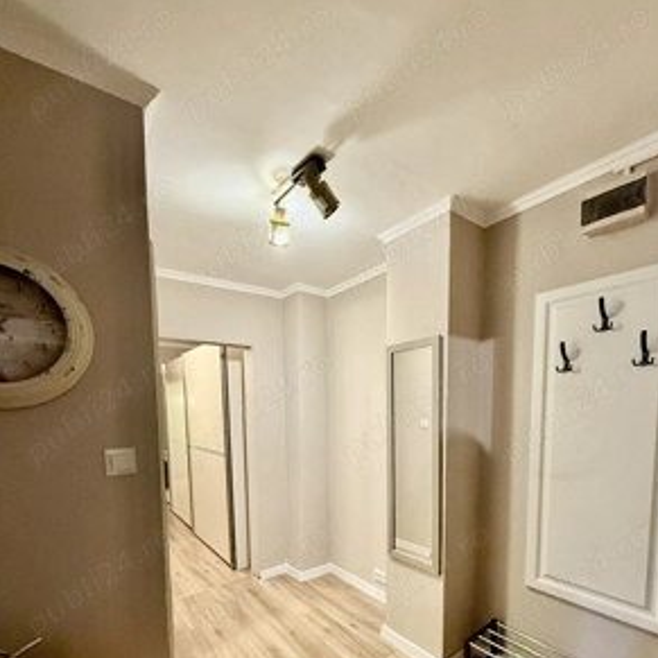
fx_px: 366
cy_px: 445
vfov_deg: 80.8
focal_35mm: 17
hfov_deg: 84.0
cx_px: 337
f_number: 2.2
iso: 400
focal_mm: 2.22
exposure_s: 1/50
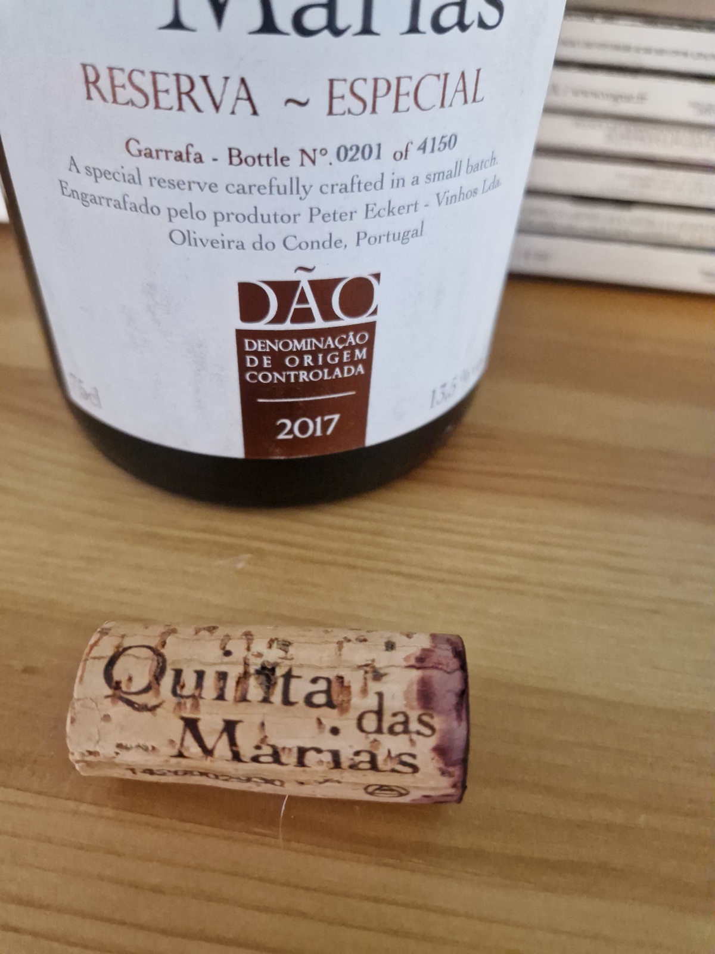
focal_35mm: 23
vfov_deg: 73.9
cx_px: 358
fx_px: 633
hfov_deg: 58.9
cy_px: 477
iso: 100
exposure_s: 1/100
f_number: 1.8
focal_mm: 5.4
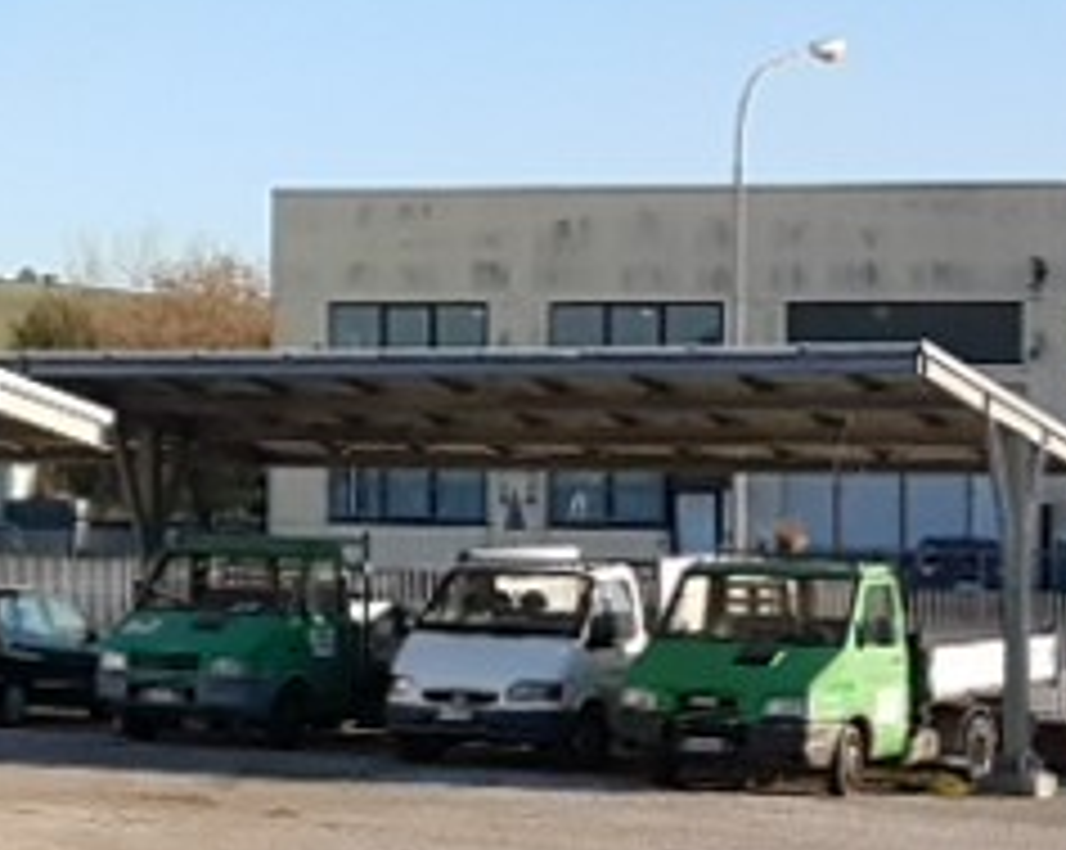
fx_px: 3246
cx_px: -234
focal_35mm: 103
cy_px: 256
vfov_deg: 14.9
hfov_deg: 17.7
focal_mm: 4.2
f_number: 1.7
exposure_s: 1/6400
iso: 400
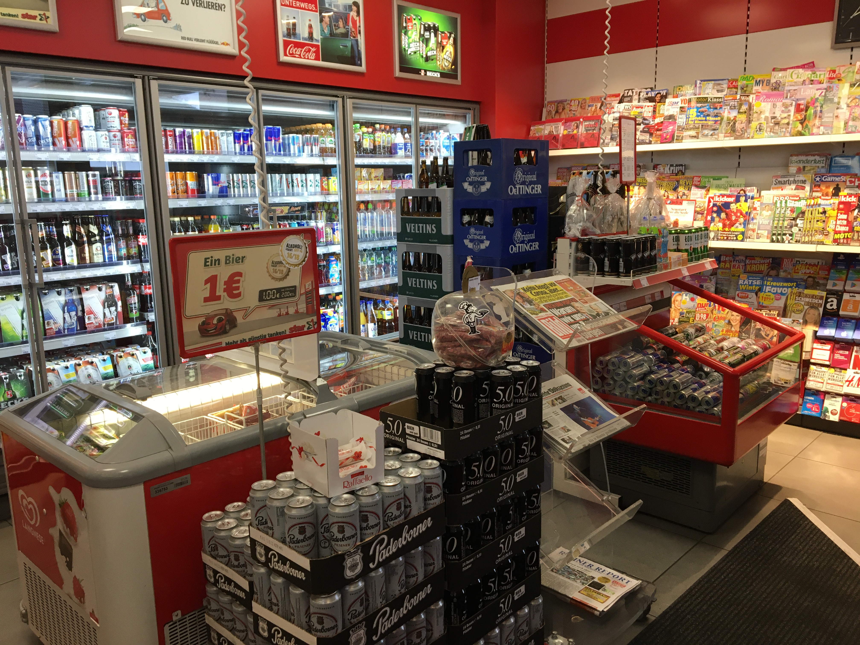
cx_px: 430
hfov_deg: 61.7
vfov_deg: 48.2
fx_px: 720
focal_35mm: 29
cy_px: 322
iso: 40
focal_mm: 4.15
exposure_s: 1/33
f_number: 2.2
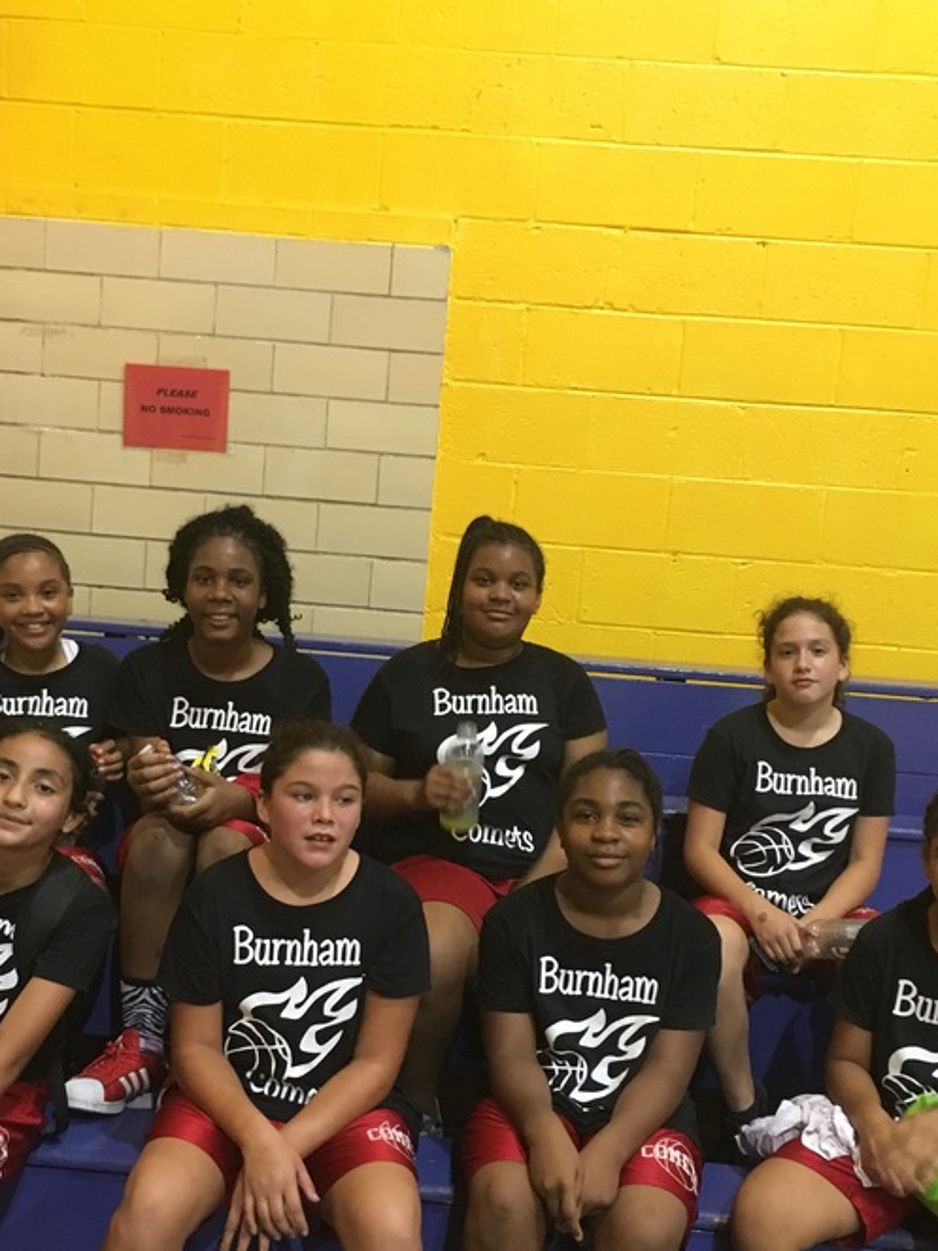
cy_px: 736
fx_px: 1518
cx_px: 421
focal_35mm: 42
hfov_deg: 34.3
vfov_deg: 44.6
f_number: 2.2
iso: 200
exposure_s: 1/15
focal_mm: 4.15
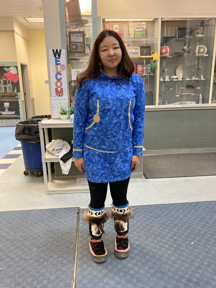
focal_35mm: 28
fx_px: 233
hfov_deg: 49.7
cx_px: 108
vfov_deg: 63.4
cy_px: 144
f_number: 1.8
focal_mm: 3.99
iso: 250
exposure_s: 1/40
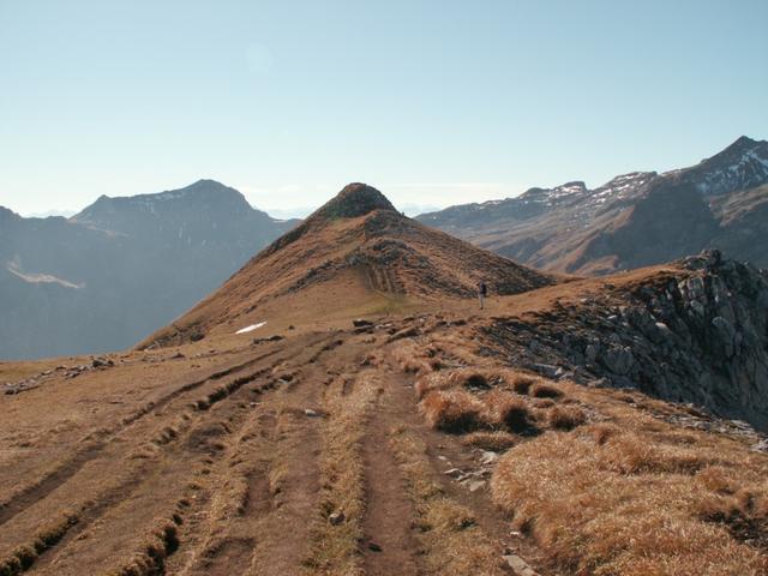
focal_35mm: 35
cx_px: 384
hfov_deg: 52.6
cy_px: 288
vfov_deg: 40.7
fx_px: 777
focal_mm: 5.86
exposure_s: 1/500
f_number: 4.5
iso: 50
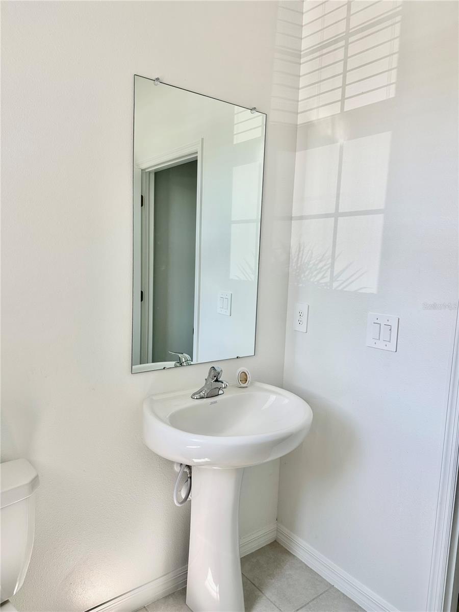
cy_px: 306
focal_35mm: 24
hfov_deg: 56.8
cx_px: 230
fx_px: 424
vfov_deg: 71.6
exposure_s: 1/121
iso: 64
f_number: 1.78
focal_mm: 6.86
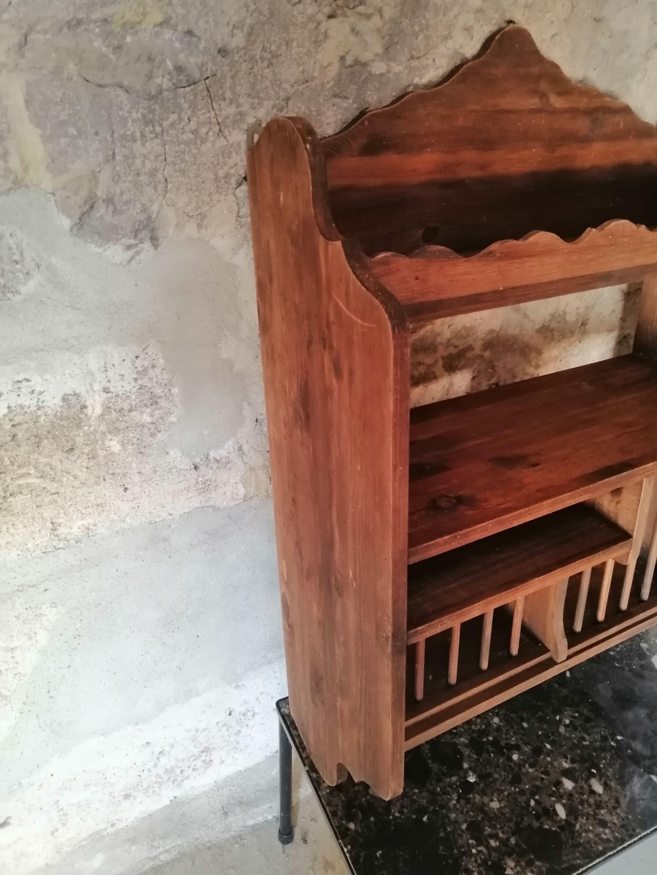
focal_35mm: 26
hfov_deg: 53.1
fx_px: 658
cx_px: 328
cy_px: 438
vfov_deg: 67.3
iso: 400
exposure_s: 1/25
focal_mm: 3.96
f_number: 1.8
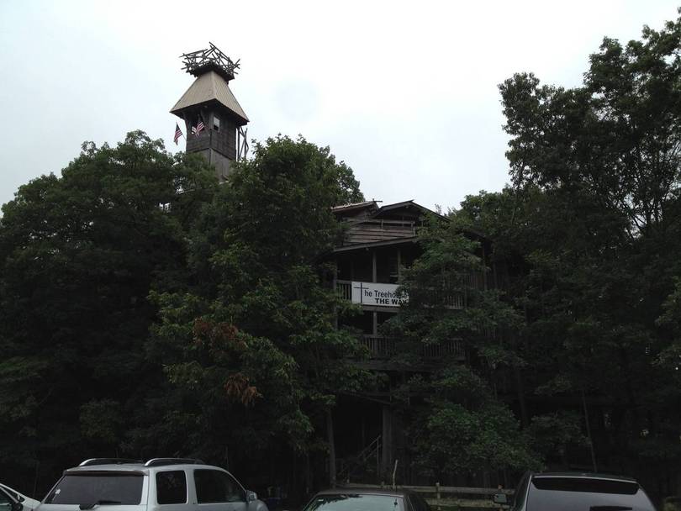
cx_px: 340
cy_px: 256
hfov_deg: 52.6
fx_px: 689
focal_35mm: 35
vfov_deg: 40.7
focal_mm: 4.28
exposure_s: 1/905
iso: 64
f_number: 2.4
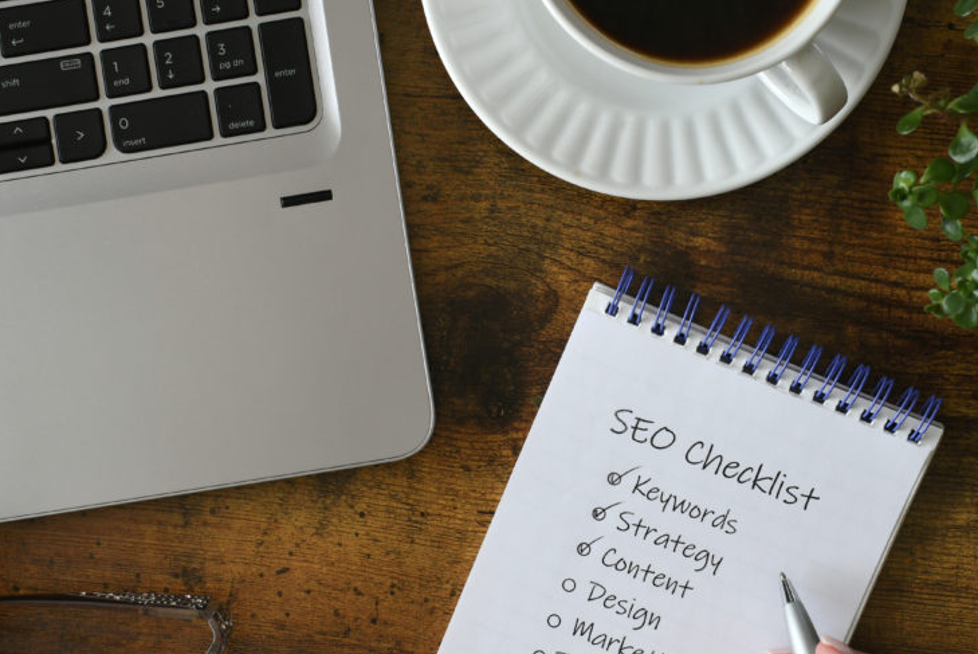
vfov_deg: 18.5
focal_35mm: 74
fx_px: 2003
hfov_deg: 27.4
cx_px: 413
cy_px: 434
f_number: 8
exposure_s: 1/60
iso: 200
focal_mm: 35
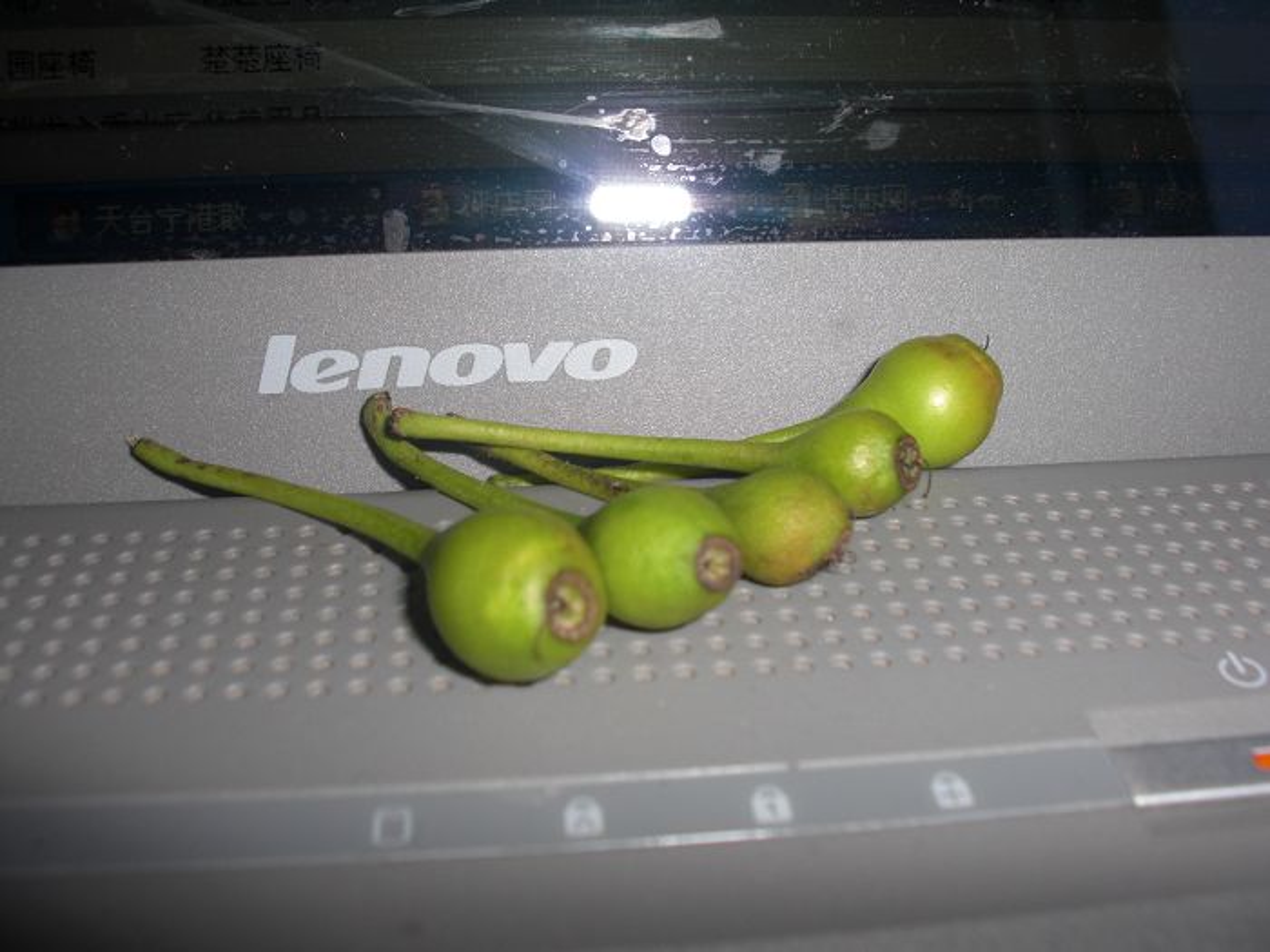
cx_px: 635
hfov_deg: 51.4
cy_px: 476
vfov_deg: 39.7
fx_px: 1321
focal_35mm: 36
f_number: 7.9
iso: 50
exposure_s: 1/60
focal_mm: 6.3
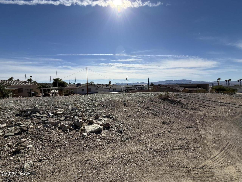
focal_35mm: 14
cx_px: 121
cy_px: 91
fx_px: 98
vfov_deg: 85.7
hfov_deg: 102.1
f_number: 2.2
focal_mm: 2.22
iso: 50
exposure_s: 1/6173
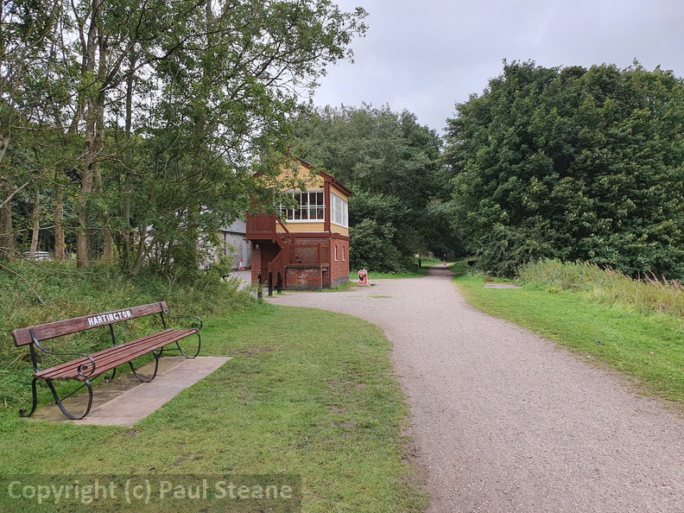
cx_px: 342
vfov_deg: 53.1
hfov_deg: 67.3
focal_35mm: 26
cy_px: 256
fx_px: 514
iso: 50
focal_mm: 4.32
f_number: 2.4
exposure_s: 1/133
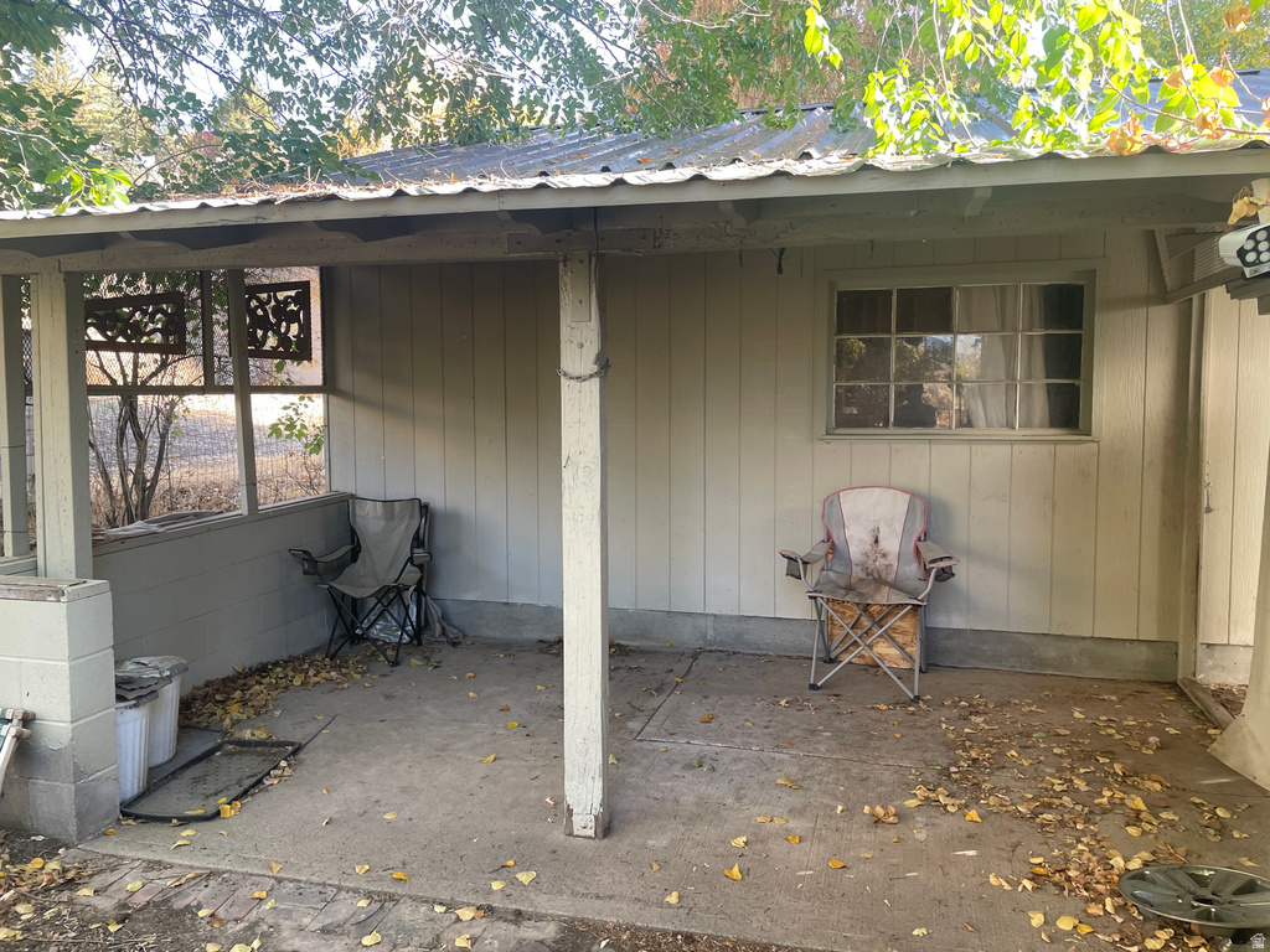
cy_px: 476
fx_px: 954
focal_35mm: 26
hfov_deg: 67.3
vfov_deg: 53.1
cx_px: 635
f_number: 1.6
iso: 64
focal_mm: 4.2
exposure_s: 1/121
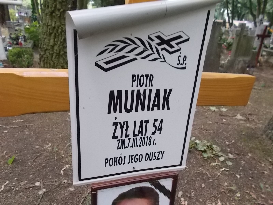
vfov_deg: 53.1
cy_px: 102
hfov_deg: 67.3
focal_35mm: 26
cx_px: 136
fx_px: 205
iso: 400
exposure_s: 1/160
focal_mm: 4.6
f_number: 3.2
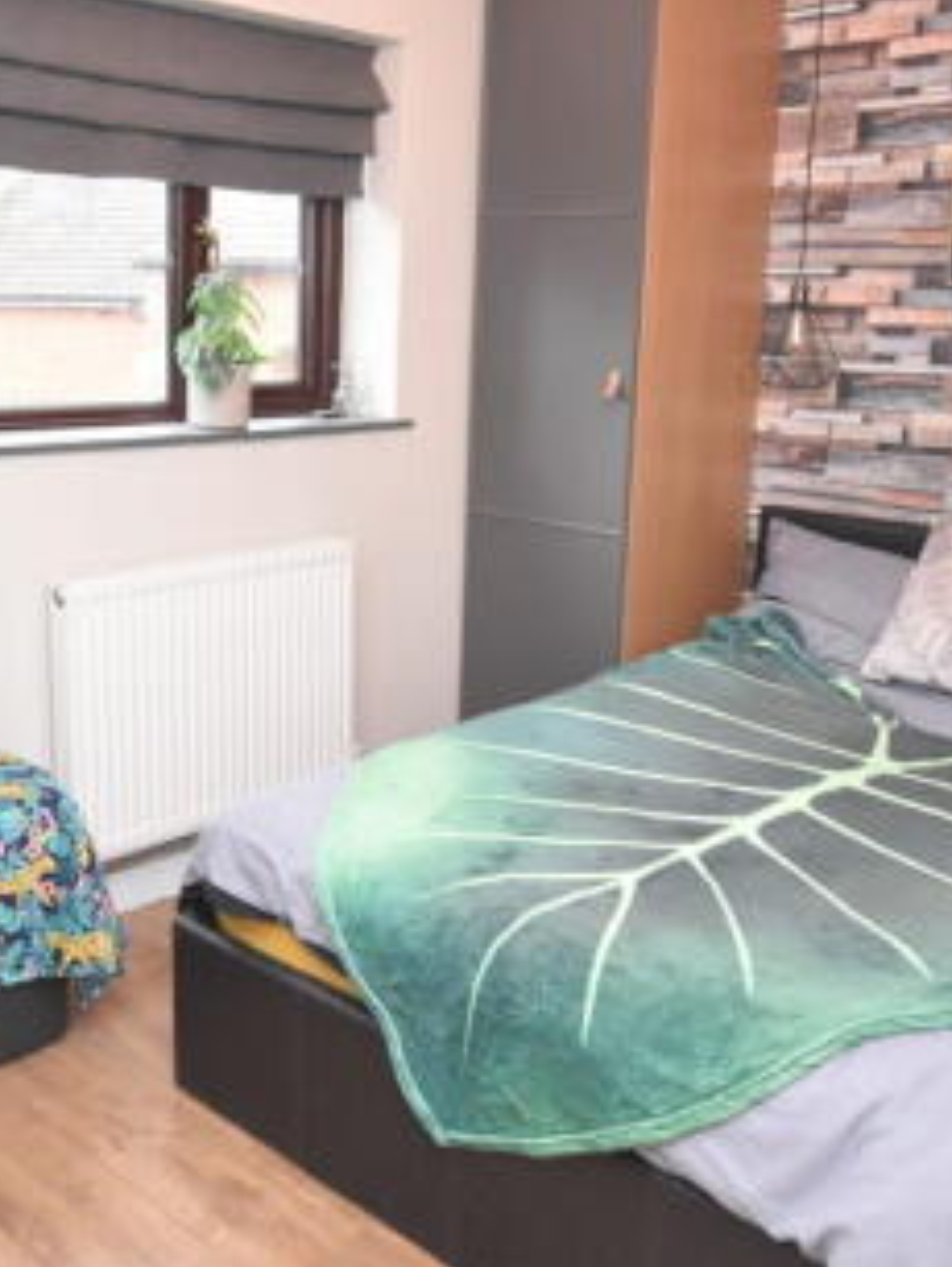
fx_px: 1355
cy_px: 528
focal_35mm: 37
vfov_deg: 49.9
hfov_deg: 38.5
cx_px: 362
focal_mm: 12
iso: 1600
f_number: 4.5
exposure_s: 1/100
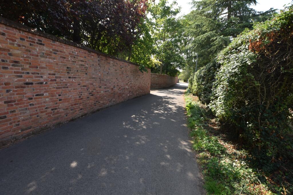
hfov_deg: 100.4
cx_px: 146
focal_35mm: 15
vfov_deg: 77.3
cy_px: 98
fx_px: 122
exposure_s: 1/125
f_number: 5.6
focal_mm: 10
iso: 100
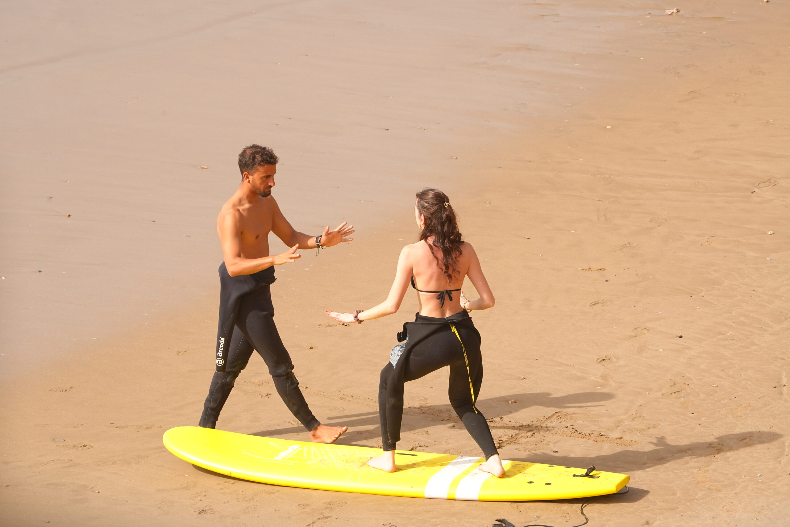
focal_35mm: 350
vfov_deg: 3.9
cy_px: 264
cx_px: 395
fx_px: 7680
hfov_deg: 5.9
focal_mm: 350
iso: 1250
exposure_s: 1/1000
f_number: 11
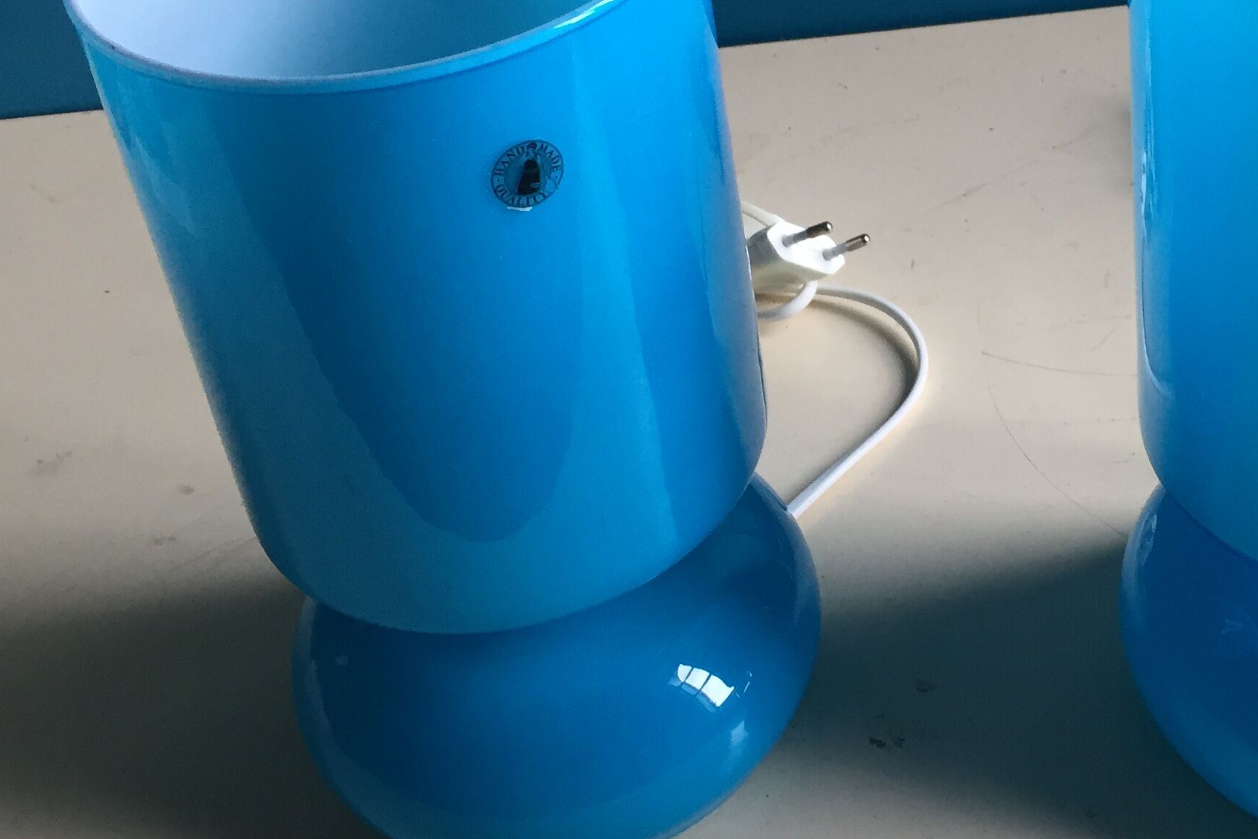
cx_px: 895
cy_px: 219
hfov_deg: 34.5
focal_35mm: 57
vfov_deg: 23.6
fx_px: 1992
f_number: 2.2
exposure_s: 1/33
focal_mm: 4.15
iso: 40
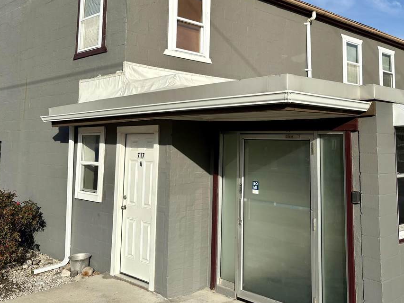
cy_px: 80
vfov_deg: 36.1
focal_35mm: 39
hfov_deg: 47.8
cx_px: 222
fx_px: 455
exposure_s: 1/5348
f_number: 1.6
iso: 50
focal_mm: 5.96
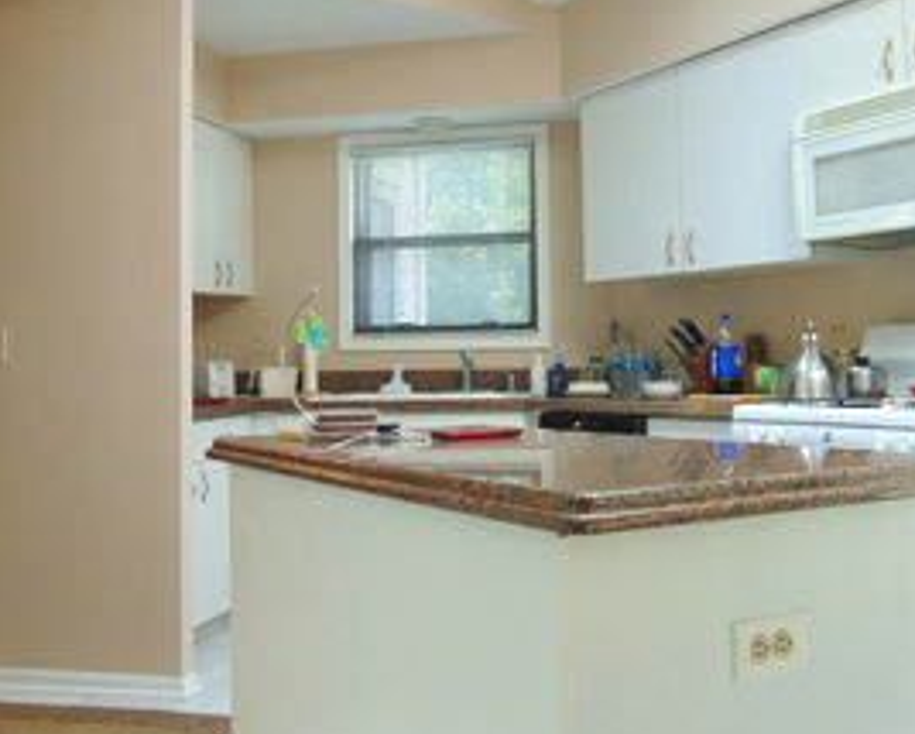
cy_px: 316
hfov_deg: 46.7
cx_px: 505
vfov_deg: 38.2
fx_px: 1057
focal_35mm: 39
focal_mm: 4.5
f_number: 3
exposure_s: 1/50
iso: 160
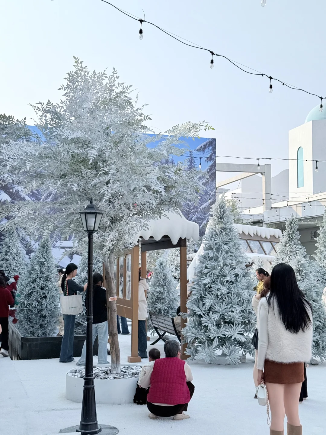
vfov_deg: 39.7
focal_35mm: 48
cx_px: 163
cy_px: 218
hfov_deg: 30.3
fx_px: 603
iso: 64
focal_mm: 6.76
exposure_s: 1/6024
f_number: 1.78
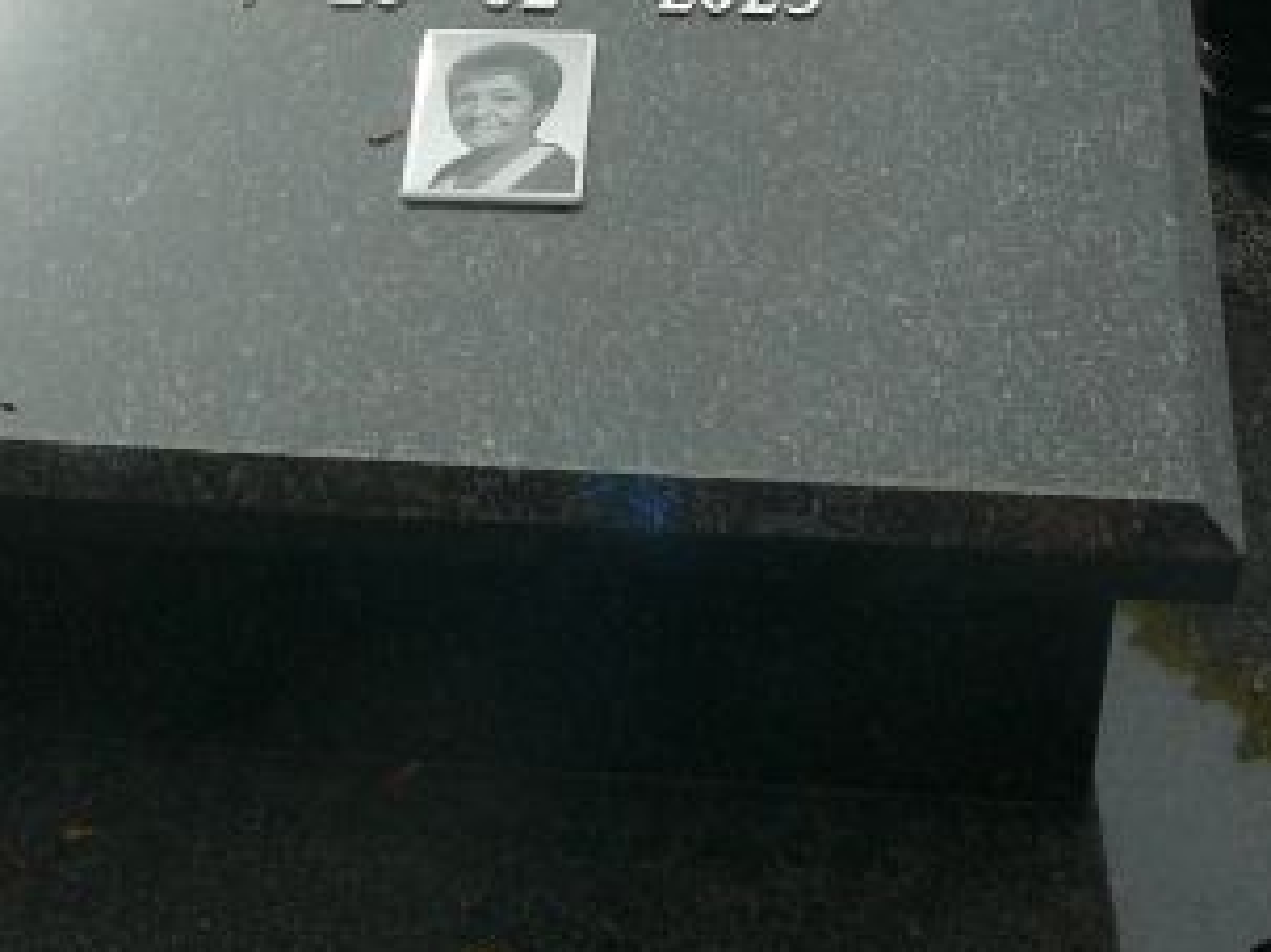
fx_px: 2716
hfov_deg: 25.8
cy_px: 231
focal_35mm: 74
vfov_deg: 19.7
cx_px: 227
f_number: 5
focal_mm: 5.2
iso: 80
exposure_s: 1/500
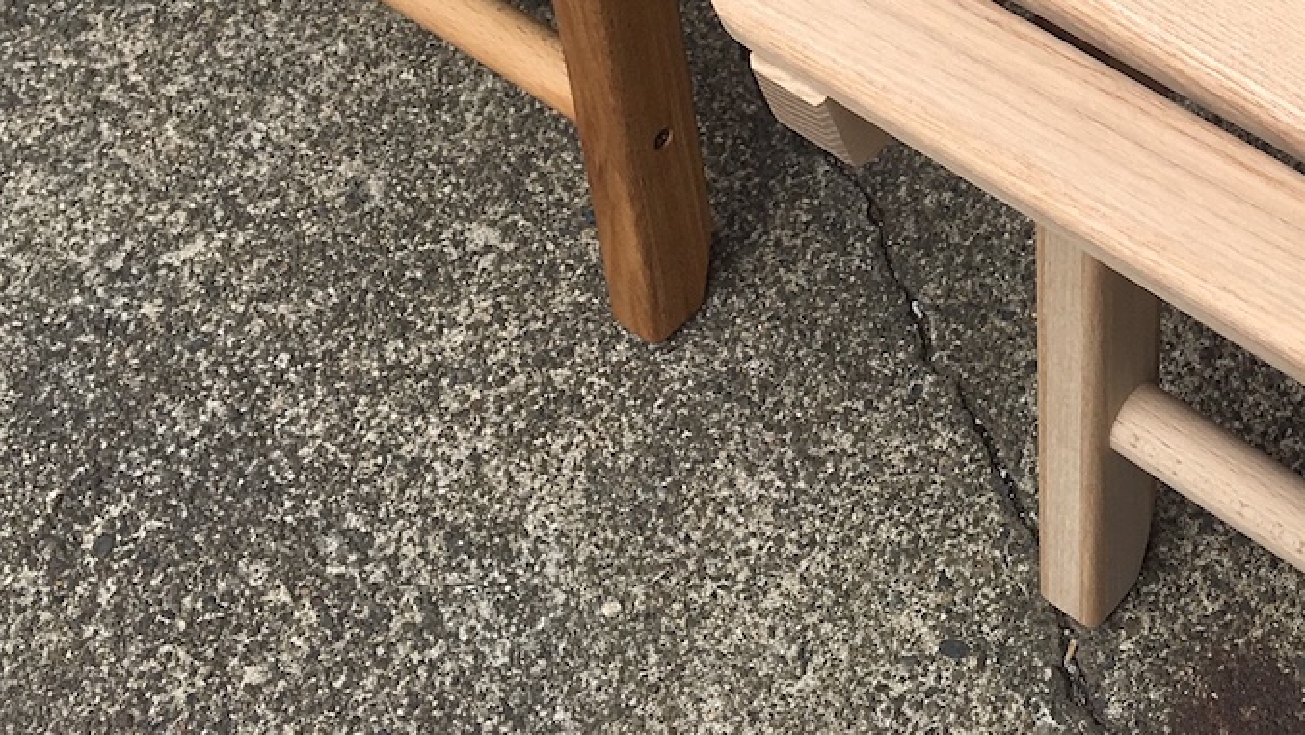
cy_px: -288
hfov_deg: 29.1
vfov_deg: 16.1
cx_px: 1149
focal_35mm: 70
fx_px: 2423
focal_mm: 4.15
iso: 25
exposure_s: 1/1040
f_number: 2.2
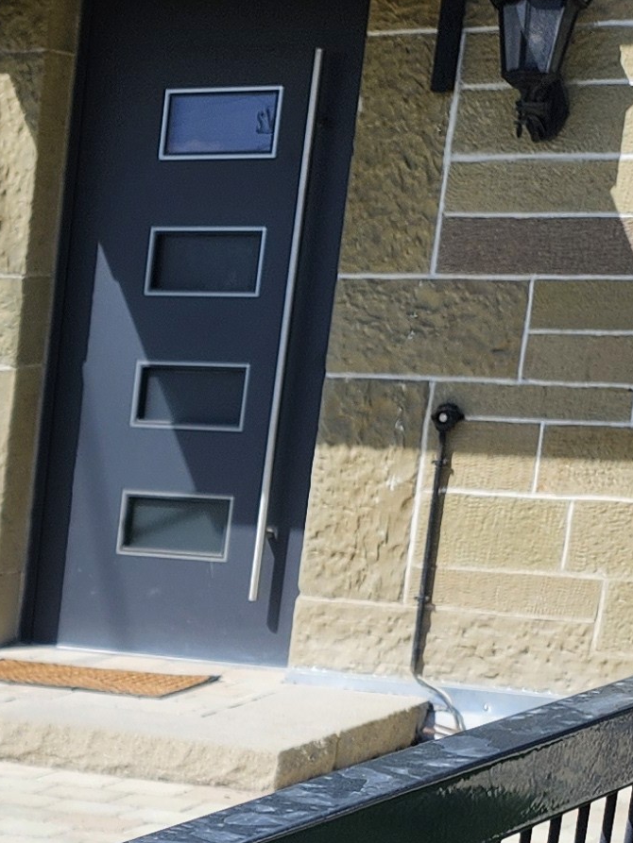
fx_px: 2511
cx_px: -635
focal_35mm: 103
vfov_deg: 17.8
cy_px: 1117
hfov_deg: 12.6
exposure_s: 1/1804
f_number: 1.8
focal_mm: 5.54
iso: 25
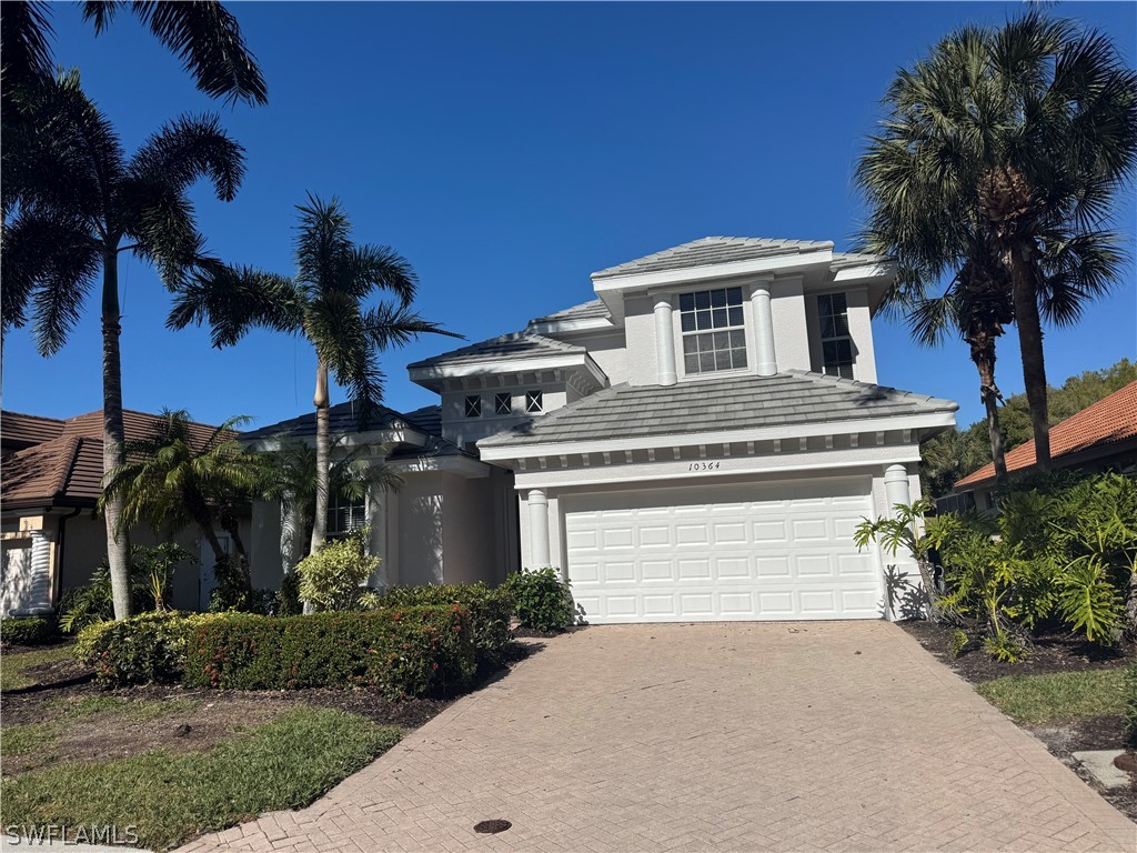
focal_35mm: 24
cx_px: 568
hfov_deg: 71.6
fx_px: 788
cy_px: 426
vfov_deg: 56.8
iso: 80
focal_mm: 6.76
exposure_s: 1/10417
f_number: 1.78
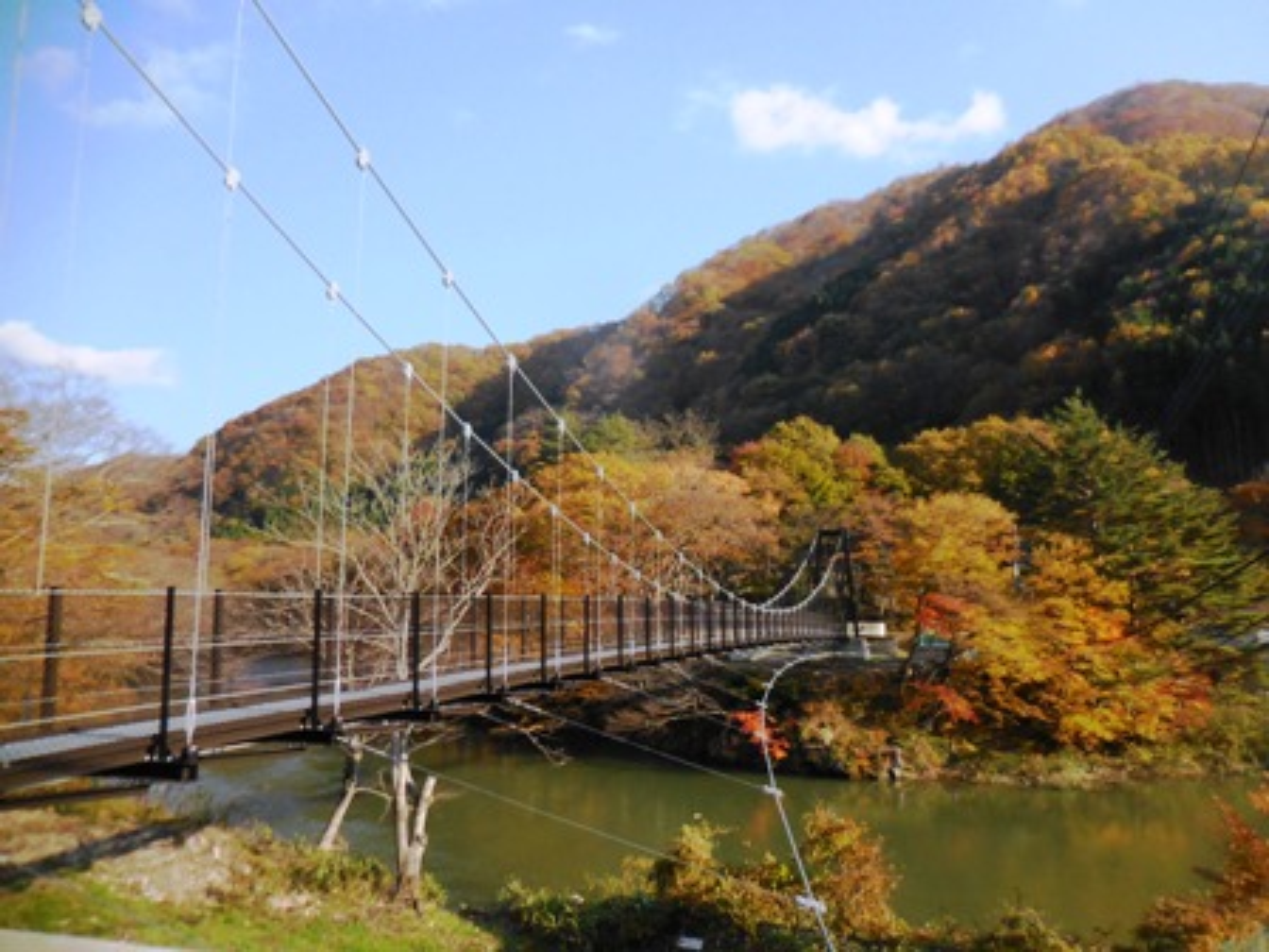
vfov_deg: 54.9
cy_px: 476
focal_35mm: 25
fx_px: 916
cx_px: 634
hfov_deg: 69.4
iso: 400
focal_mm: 4.5
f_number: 3.3
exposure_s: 1/2000
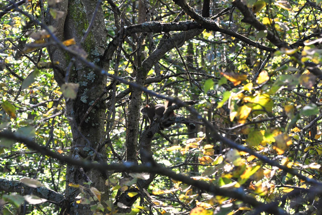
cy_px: 108
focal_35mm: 142
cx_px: 161
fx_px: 1275
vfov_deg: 9.6
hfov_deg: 14.4
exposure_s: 1/125
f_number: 9
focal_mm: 95
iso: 800
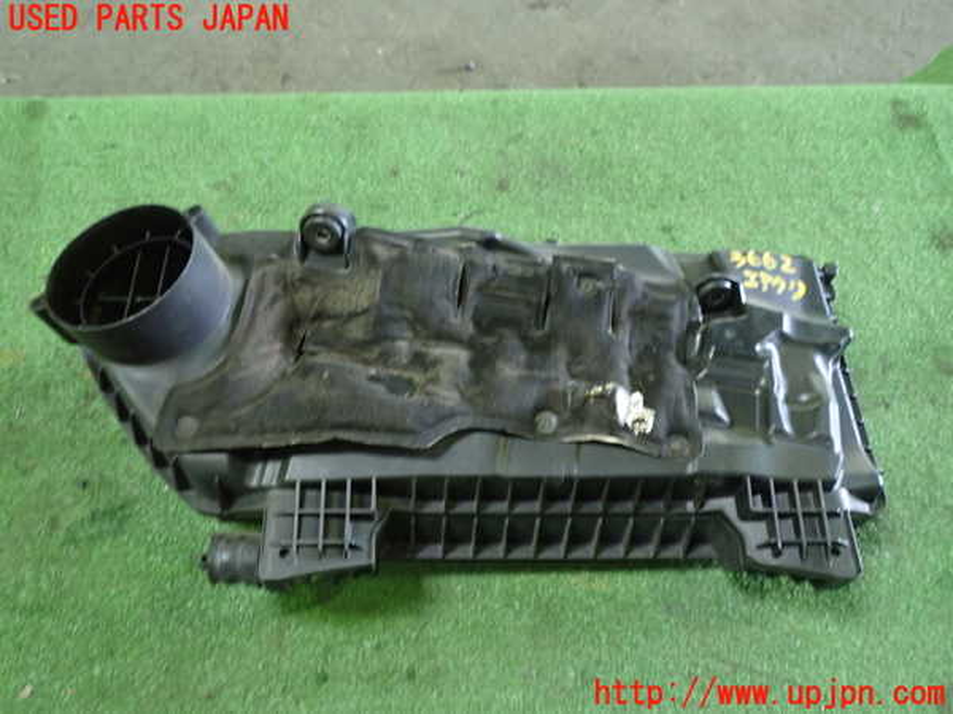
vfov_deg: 46.8
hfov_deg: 60.0
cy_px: 357
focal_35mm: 30
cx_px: 476
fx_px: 826
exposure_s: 1/30
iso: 500
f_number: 2.3
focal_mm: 5.4
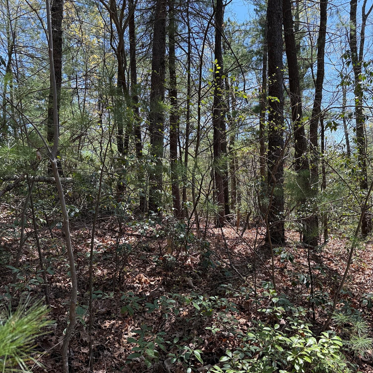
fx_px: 354
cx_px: 247
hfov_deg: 54.6
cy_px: 186
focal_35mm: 29
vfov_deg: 55.6
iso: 100
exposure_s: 1/1032
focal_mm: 6.76
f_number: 1.78
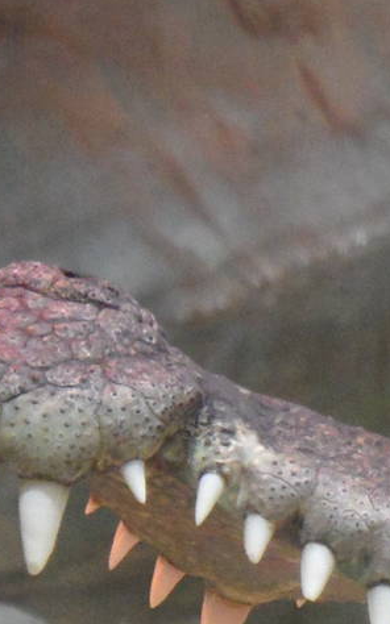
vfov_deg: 5.8
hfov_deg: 3.6
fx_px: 6092
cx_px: 827
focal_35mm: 358
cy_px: 773
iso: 400
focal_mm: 16.3
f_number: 4.4
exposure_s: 1/10
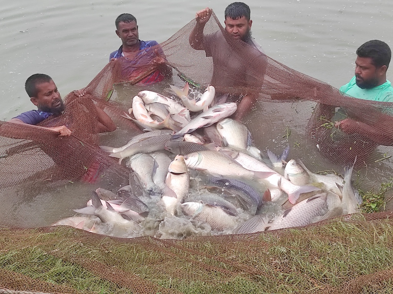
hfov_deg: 69.4
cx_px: 196
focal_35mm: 25
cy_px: 147
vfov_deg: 54.8
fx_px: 284
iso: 100
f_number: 1.89
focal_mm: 5.43
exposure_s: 1/1002
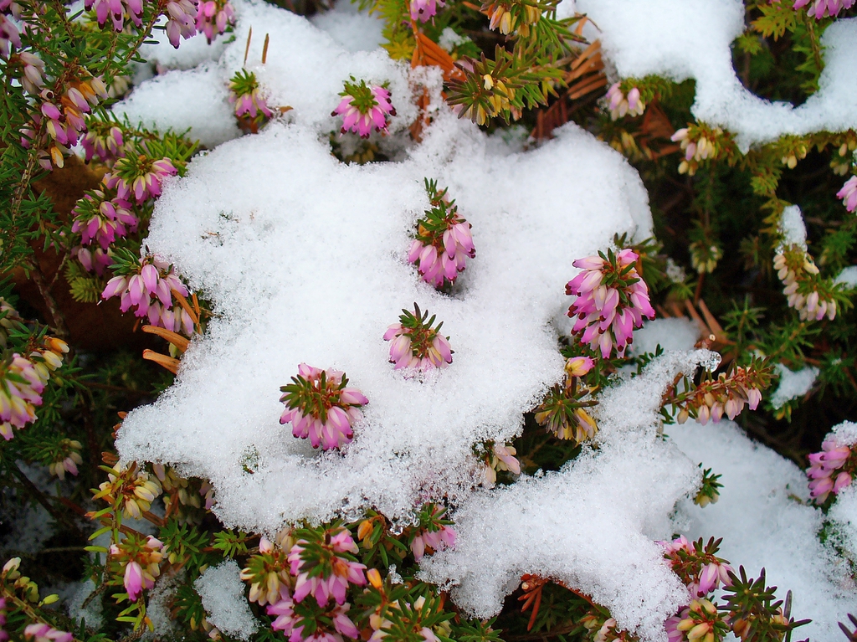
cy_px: 321
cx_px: 428
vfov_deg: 38.6
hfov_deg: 50.2
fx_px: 916
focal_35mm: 37
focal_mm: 6.1
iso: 64
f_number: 2.8
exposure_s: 1/80
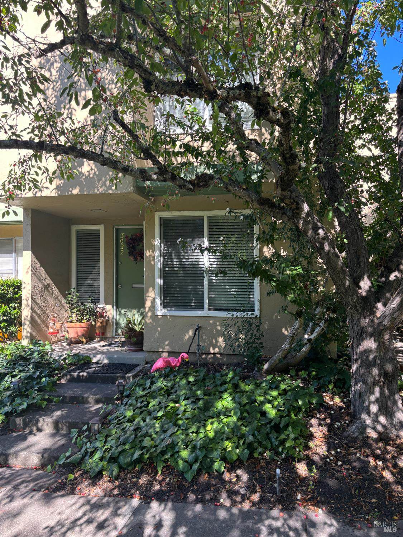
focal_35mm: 26
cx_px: 202
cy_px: 268
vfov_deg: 67.3
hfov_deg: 53.1
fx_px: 403
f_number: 1.6
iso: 50
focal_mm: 5.96
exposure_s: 1/269
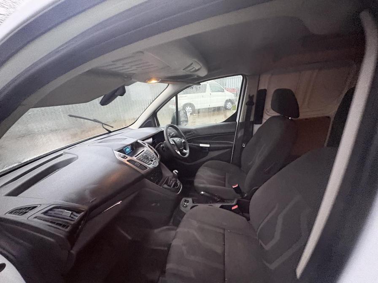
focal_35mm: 14
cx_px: 189
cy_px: 142
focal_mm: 2.22
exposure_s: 1/43
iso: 1000
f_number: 2.2
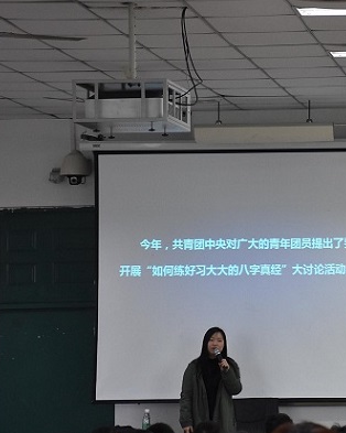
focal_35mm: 140
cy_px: 204
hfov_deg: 10.9
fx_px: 1793
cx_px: 375
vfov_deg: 13.8
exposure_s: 1/100
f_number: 4.8
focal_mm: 56
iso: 1600
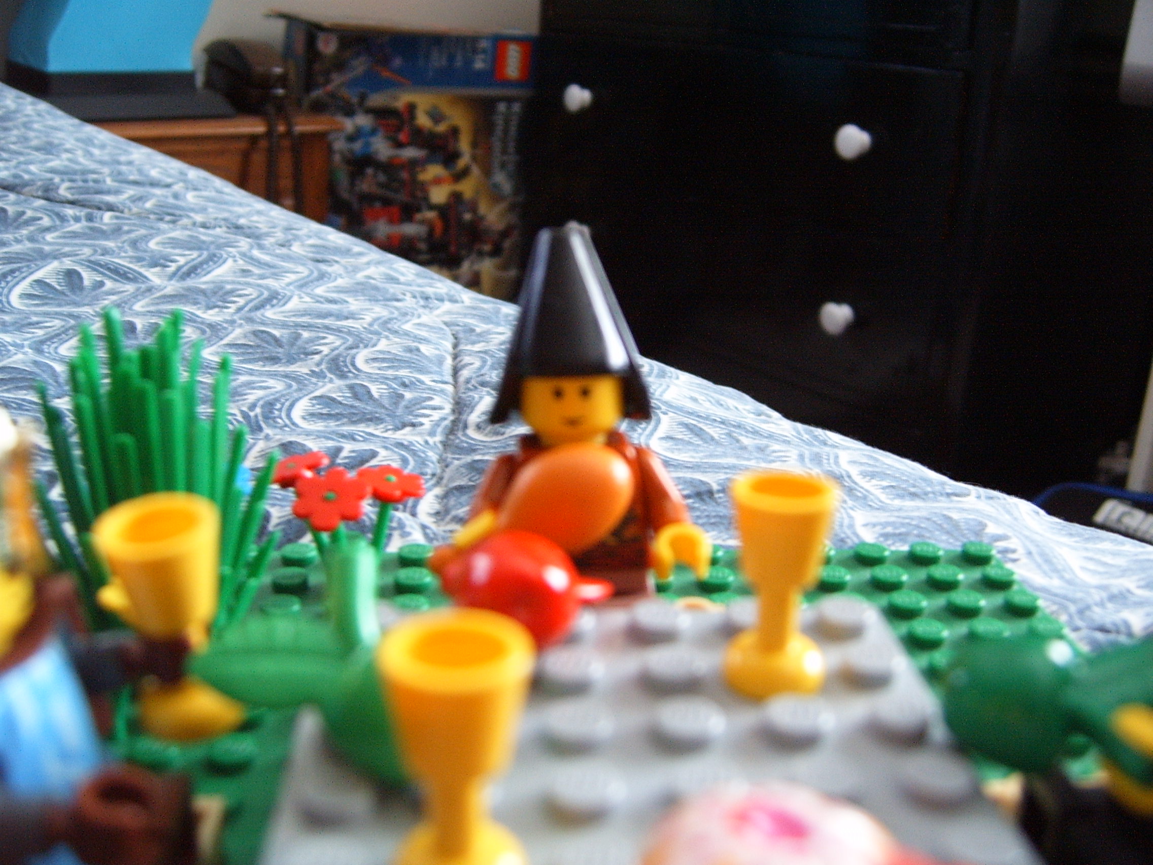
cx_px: 576
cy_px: 432
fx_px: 1232
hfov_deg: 50.1
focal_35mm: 37
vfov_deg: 38.7
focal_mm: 6.2
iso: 141
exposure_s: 1/10
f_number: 2.9
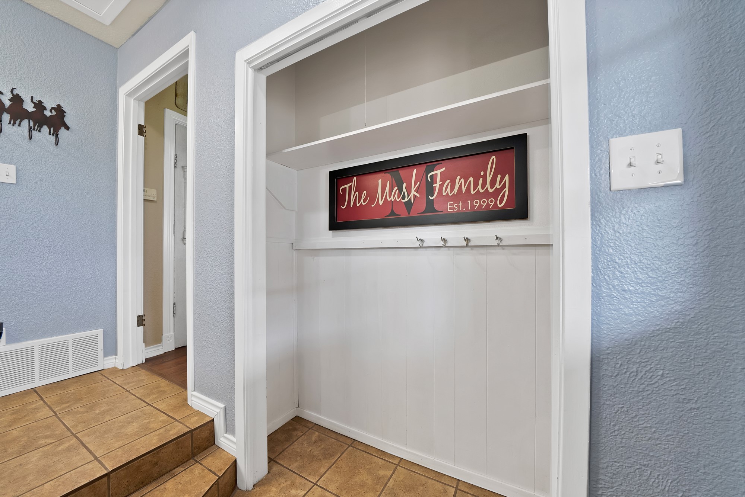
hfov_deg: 112.6
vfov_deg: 90.1
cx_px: 372
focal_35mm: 12
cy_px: 248
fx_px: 248
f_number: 9
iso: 640
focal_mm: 12
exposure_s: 1/4
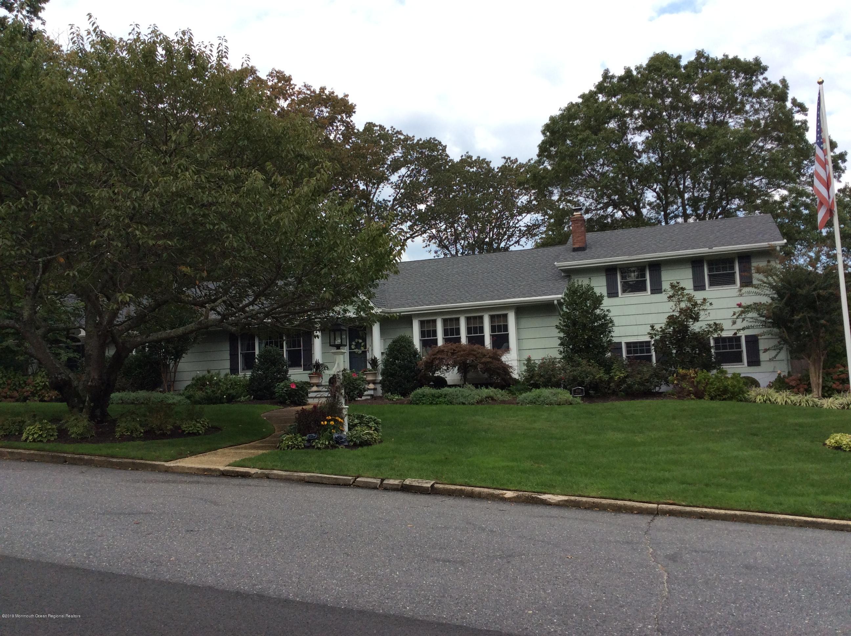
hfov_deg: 56.9
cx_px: 426
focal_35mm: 32
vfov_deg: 44.1
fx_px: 786
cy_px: 318
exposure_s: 1/763
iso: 32
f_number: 2.4
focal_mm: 3.3
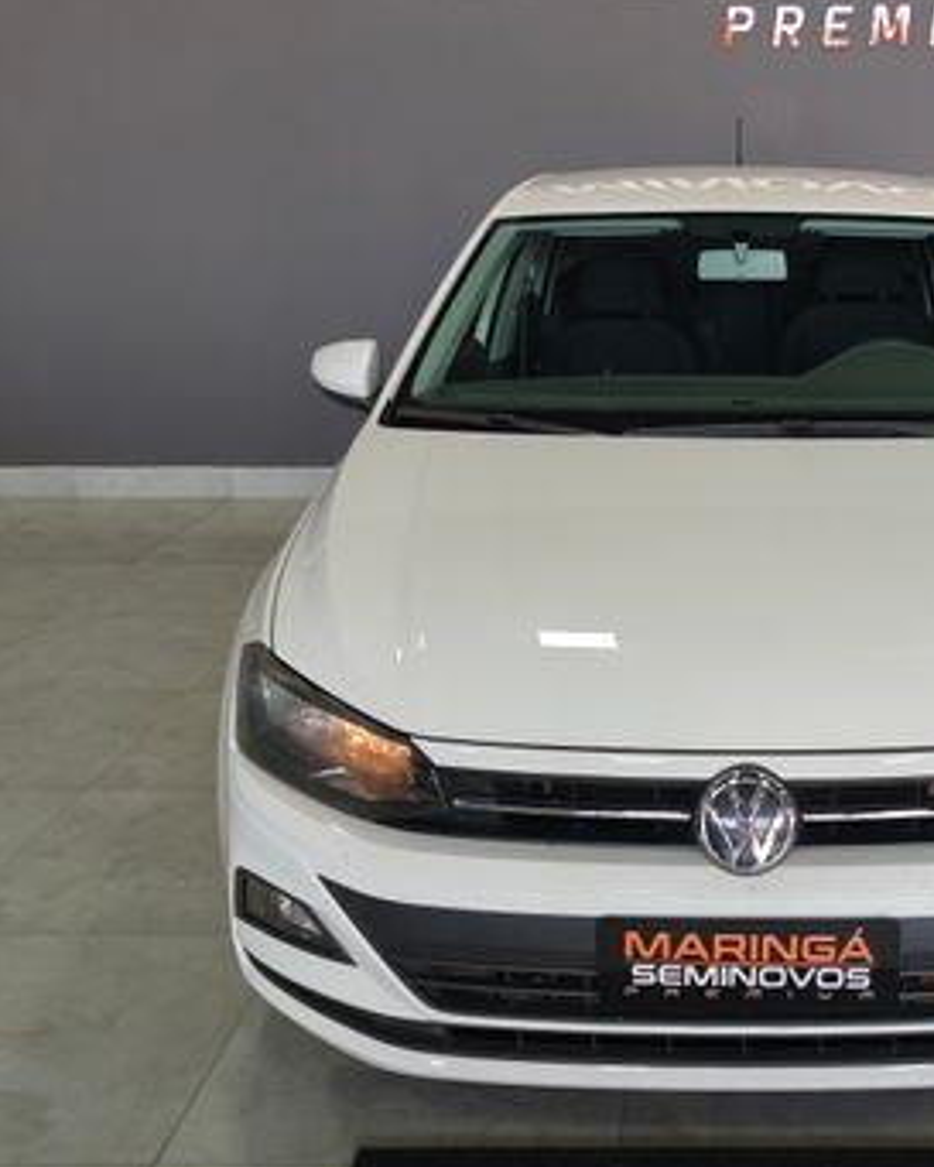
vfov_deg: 57.2
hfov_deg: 44.9
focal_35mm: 31
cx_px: 742
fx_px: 1071
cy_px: 592
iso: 640
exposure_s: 1/60
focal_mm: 6.19
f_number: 1.65
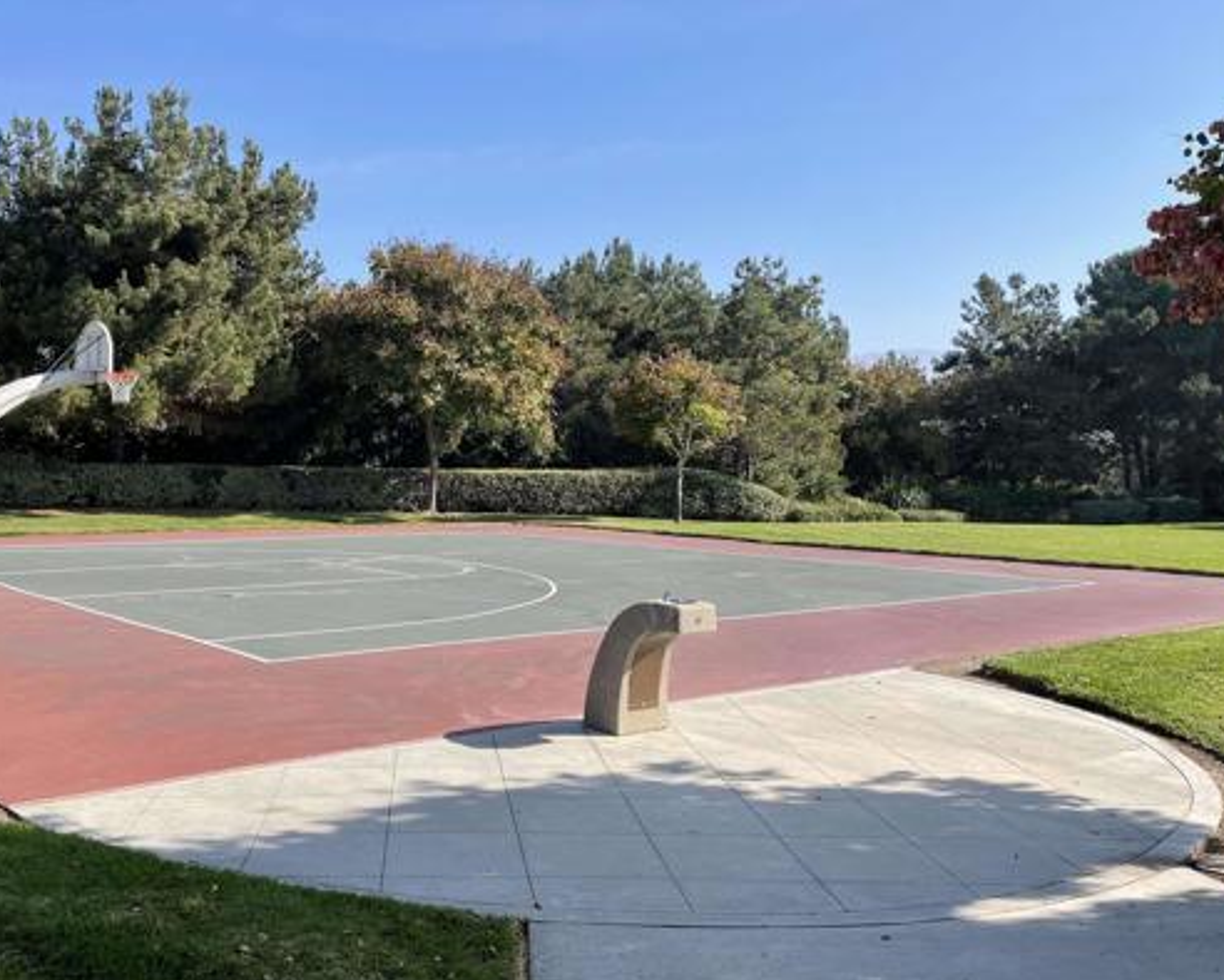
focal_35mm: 33
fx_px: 1196
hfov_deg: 53.6
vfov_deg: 44.6
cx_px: 463
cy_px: 475
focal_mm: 4.2
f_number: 1.6
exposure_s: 1/2398
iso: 32
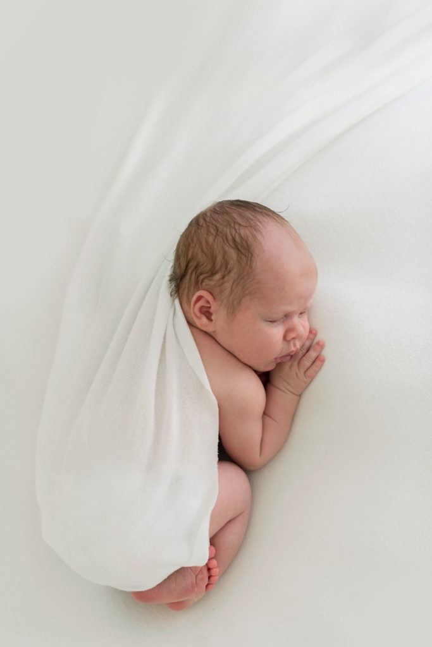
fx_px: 900
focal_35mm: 50
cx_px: 216
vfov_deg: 39.6
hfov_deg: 27.0
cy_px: 324
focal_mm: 50
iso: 400
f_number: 2.5
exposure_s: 1/400
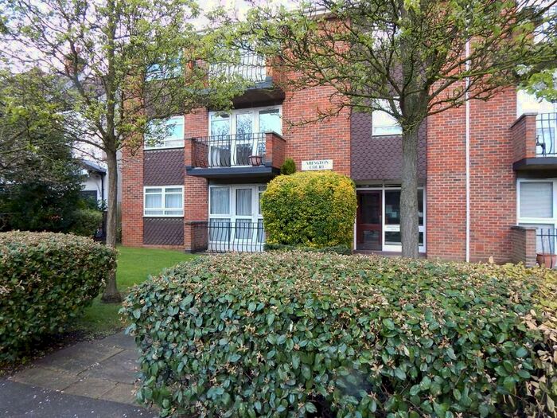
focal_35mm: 22
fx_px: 354
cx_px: 278
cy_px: 209
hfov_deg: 76.4
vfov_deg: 61.1
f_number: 3
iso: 125
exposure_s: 1/100
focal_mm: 4
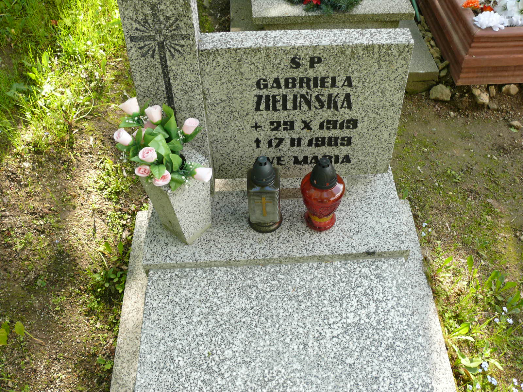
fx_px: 529
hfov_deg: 52.6
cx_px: 262
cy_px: 196
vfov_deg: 40.7
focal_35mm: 35
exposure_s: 1/125
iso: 100
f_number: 3.6
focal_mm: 7.4
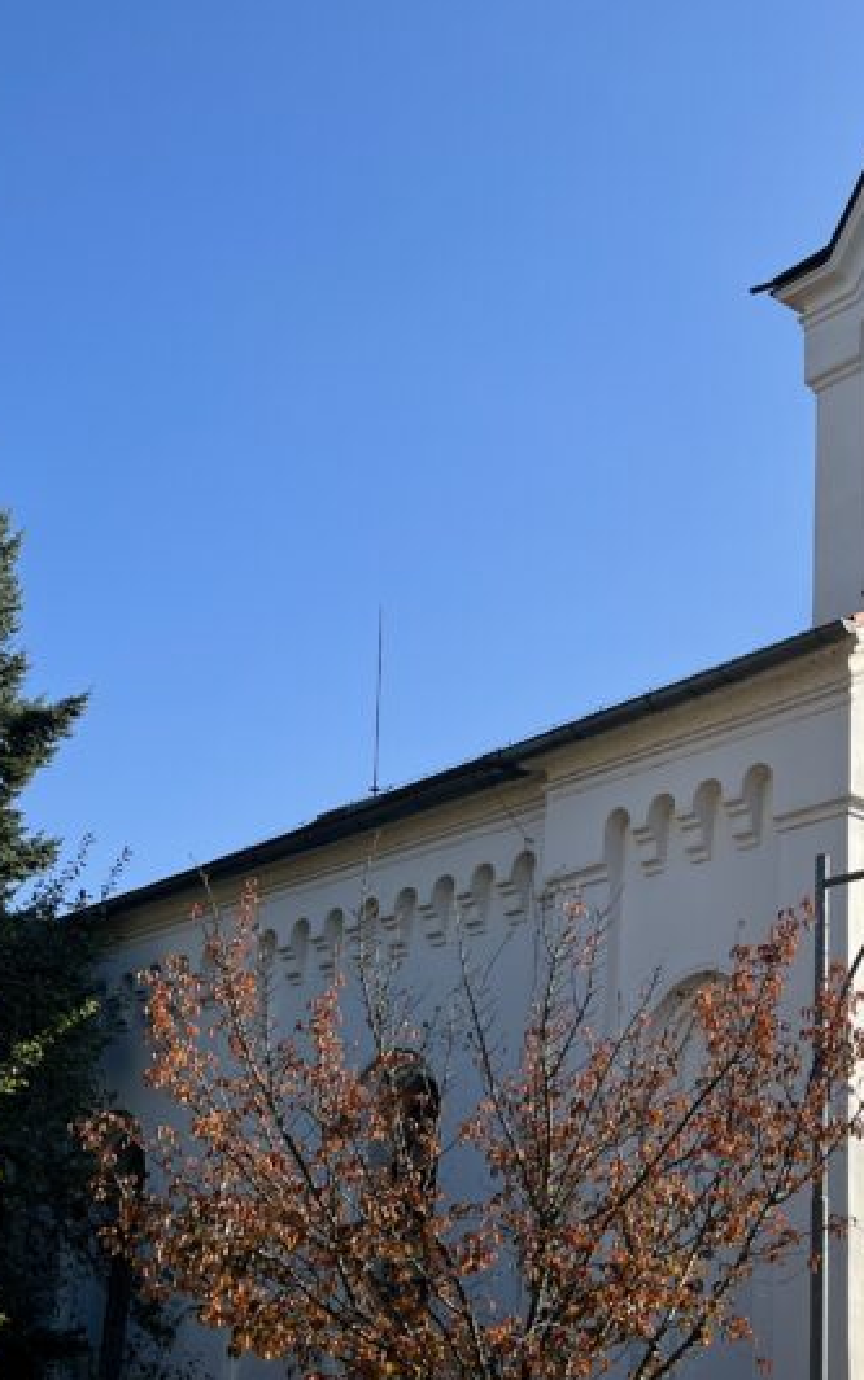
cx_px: 711
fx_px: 1995
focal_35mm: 53
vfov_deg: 38.0
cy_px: 820
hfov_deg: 24.0
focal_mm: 5.7
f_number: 1.5
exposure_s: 1/4444
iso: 50
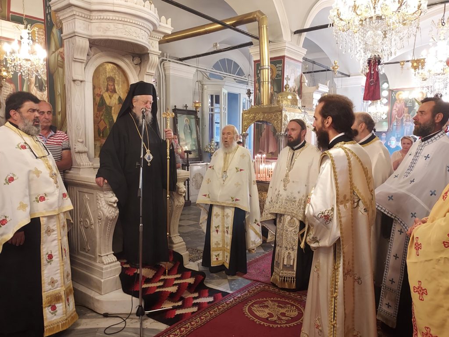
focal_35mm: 24
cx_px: 224
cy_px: 168
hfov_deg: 71.6
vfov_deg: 56.8
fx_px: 311
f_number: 1.8
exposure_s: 1/33
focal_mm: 4.6
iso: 400
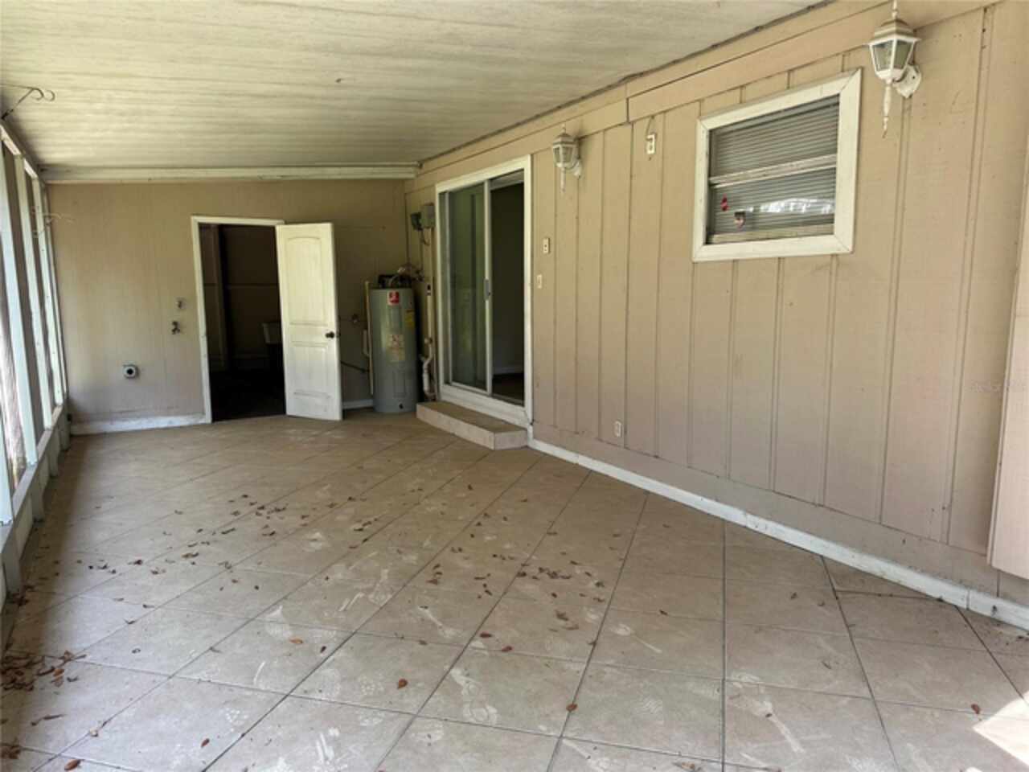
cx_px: 514
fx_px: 713
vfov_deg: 56.8
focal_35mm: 24
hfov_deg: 71.6
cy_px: 386
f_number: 1.78
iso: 64
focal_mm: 6.86
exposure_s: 1/121
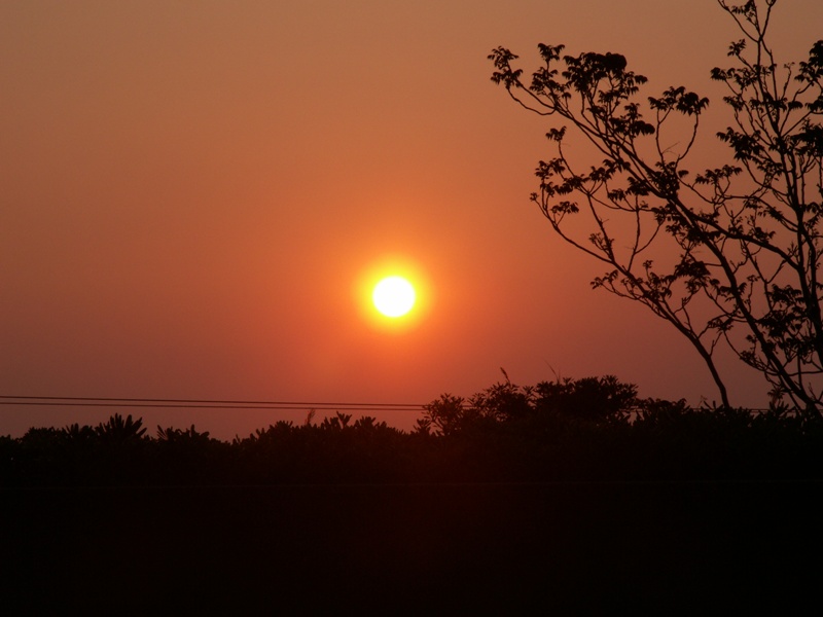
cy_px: 308
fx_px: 3994
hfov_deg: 11.8
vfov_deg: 8.8
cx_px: 412
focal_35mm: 168
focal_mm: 27.49
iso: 50
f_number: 8
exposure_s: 1/250
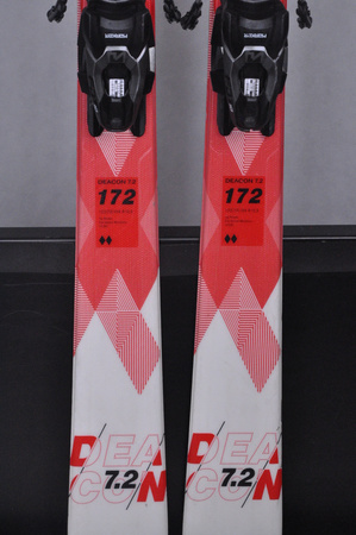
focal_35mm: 112
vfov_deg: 18.2
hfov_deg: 12.2
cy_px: 268
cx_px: 178
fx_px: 1672
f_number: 9.5
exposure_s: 1/125
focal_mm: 75
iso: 3200
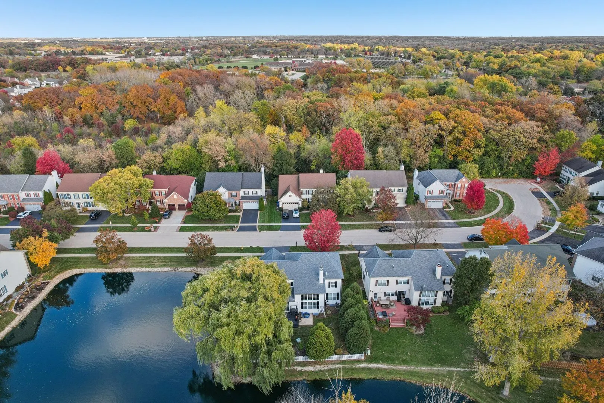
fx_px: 369
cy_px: 202
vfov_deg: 57.2
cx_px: 302
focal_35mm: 22
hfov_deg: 78.6
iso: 100
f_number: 2.8
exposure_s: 1/200
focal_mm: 8.4
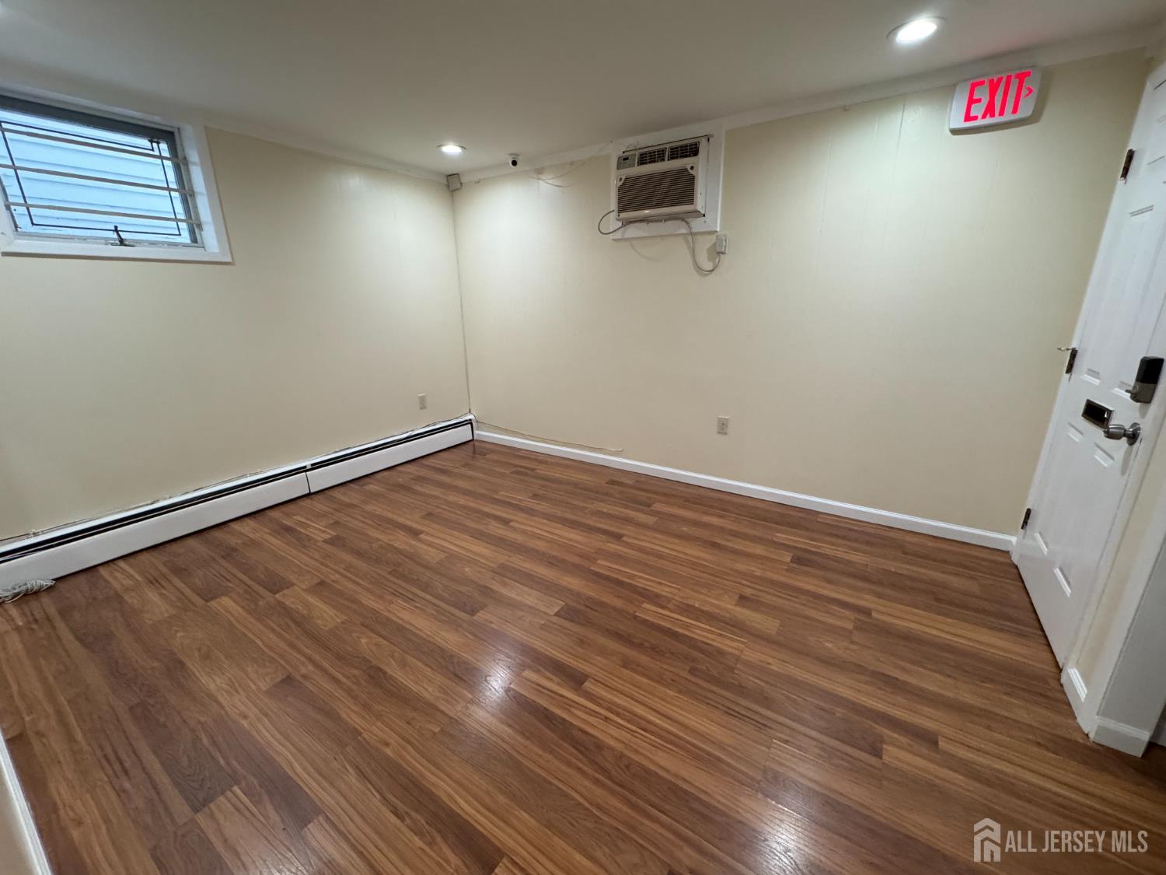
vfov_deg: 85.7
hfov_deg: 102.1
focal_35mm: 14
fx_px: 472
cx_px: 583
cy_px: 438
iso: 320
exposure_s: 1/120
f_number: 2.2
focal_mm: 2.22
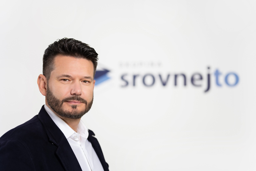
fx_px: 356
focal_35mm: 50
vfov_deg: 27.0
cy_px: 86
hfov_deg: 39.6
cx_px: 128
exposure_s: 1/125
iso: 31
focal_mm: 50
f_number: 2
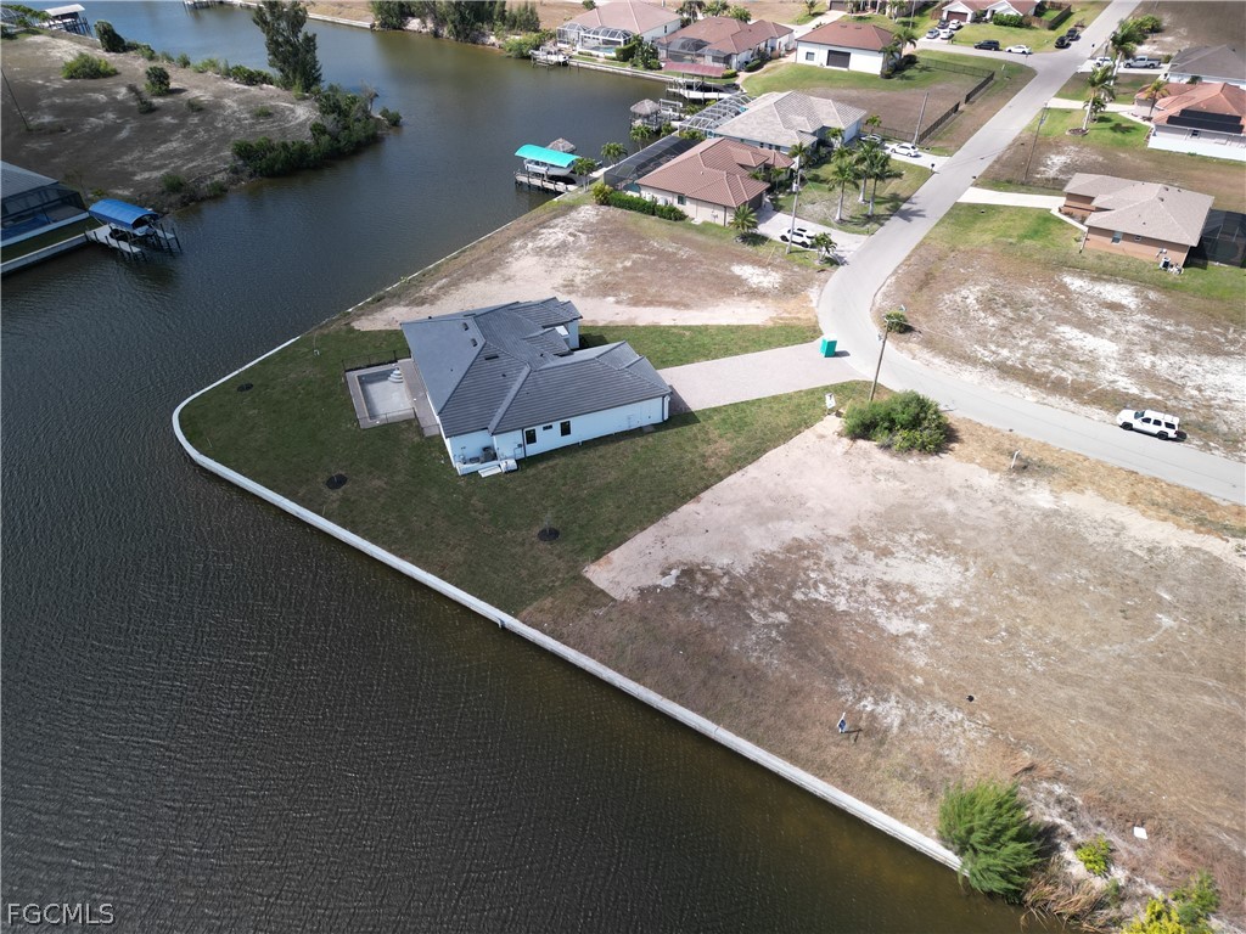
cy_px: 467
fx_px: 864
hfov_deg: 71.6
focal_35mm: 24
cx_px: 623
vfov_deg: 56.8
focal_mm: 6.72
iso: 100
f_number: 1.7
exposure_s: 1/100
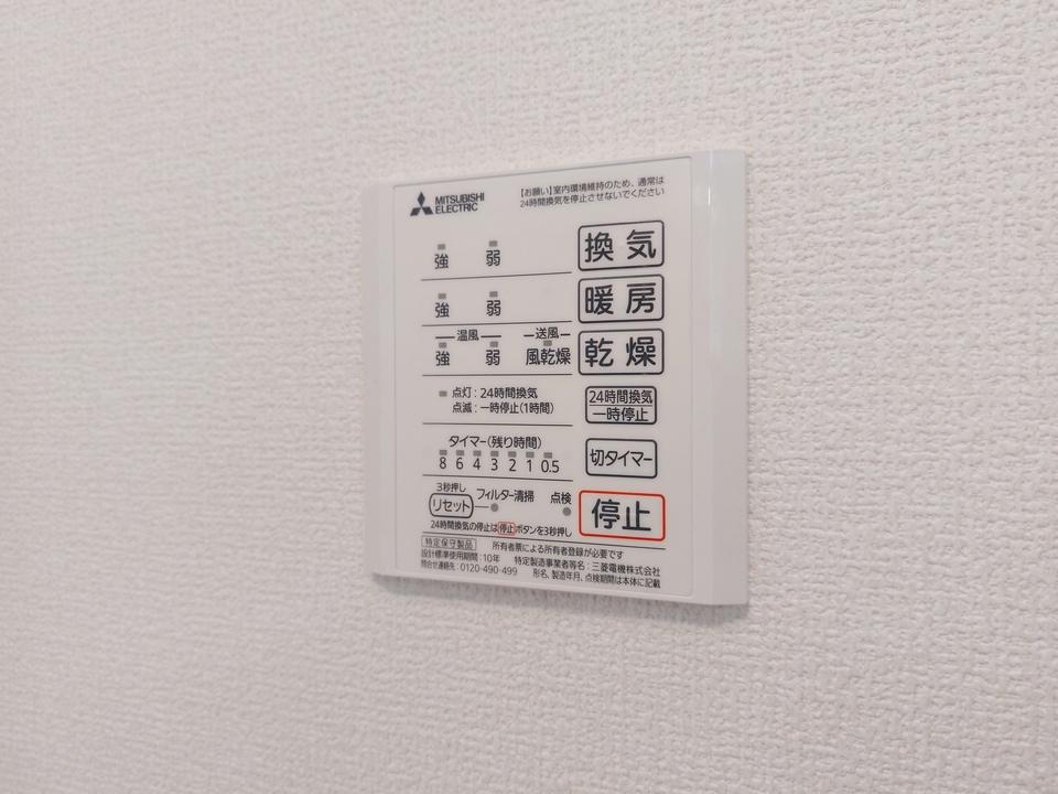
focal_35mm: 24
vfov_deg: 56.8
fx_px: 734
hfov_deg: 71.6
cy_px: 397
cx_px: 529
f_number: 1.8
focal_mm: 5.23
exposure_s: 1/25
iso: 80
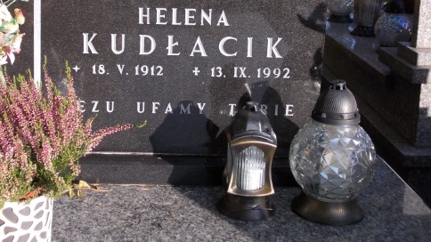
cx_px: 150
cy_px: 41
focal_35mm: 62
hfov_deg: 33.6
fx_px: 708
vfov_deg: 19.2
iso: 80
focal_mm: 6.1
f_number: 3.3
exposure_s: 1/320
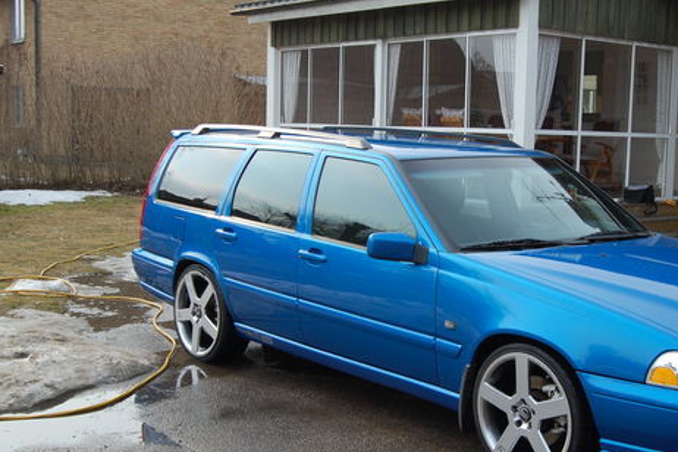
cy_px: 244
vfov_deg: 25.1
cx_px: 445
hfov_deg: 36.5
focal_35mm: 54
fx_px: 1017
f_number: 7.1
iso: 200
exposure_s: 1/200
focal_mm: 26
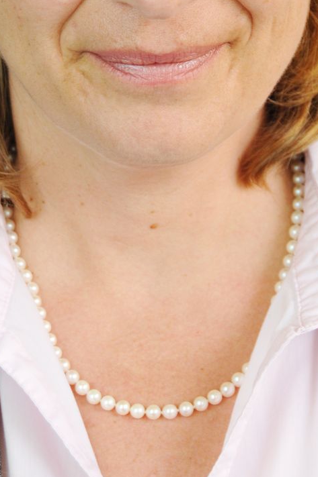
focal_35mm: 169
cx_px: 165
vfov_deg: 12.1
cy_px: 20
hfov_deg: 8.1
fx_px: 2242
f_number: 5
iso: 500
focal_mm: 52
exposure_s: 1/100
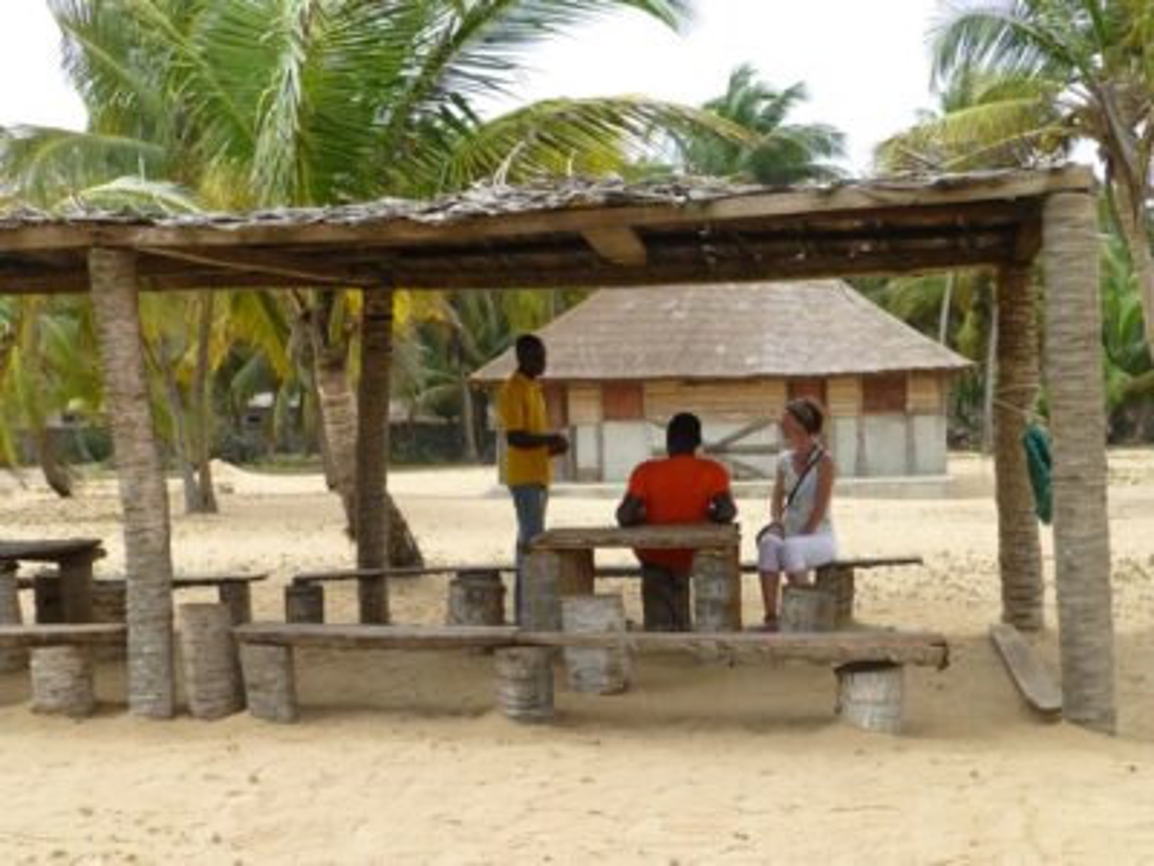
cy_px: 433
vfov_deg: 30.9
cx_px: 577
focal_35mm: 47
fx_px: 1567
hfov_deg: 40.4
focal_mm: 8.5
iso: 100
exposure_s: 1/400
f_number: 4.2
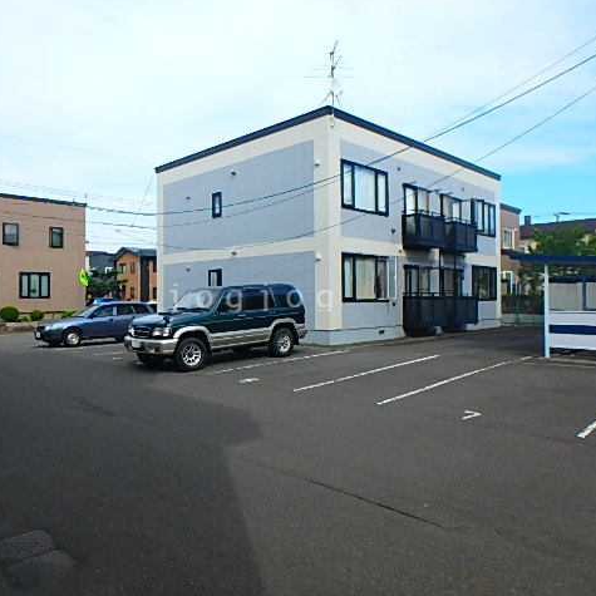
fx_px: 487
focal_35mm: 25
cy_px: 296
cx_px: 253
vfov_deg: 62.9
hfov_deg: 62.6
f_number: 3.5
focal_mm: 3.7
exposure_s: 1/800
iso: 125
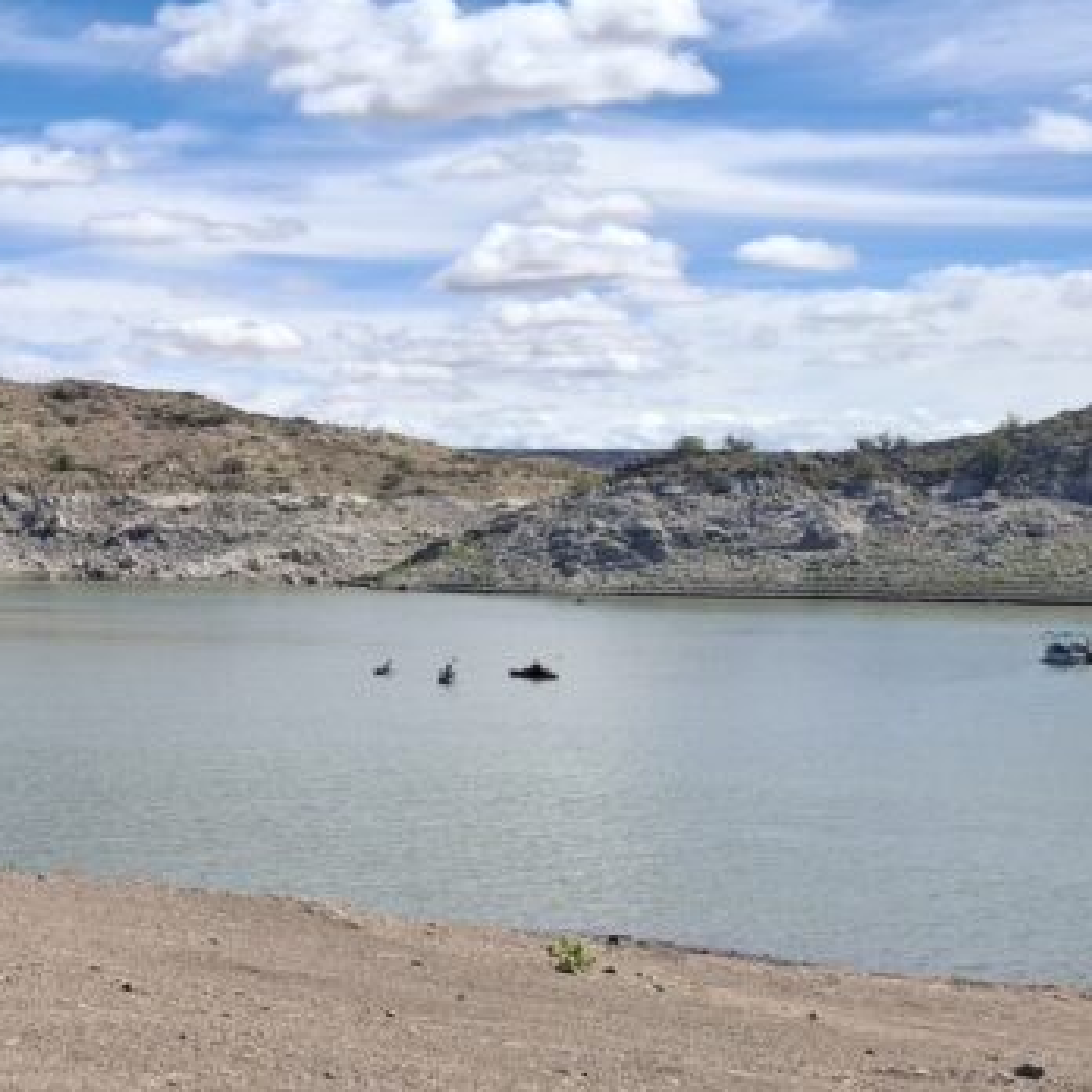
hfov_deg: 23.0
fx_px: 2320
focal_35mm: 65
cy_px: 596
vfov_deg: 26.5
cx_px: -402
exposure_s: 1/2309
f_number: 1.8
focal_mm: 4.69
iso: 32
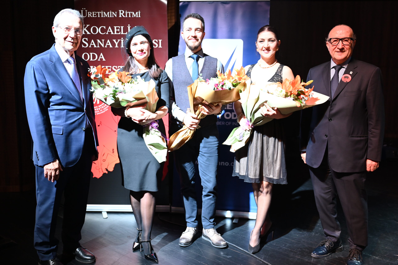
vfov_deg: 37.8
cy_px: 132
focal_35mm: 35
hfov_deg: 54.5
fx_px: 387
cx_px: 199
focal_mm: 35
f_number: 2.8
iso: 2000
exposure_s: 1/125
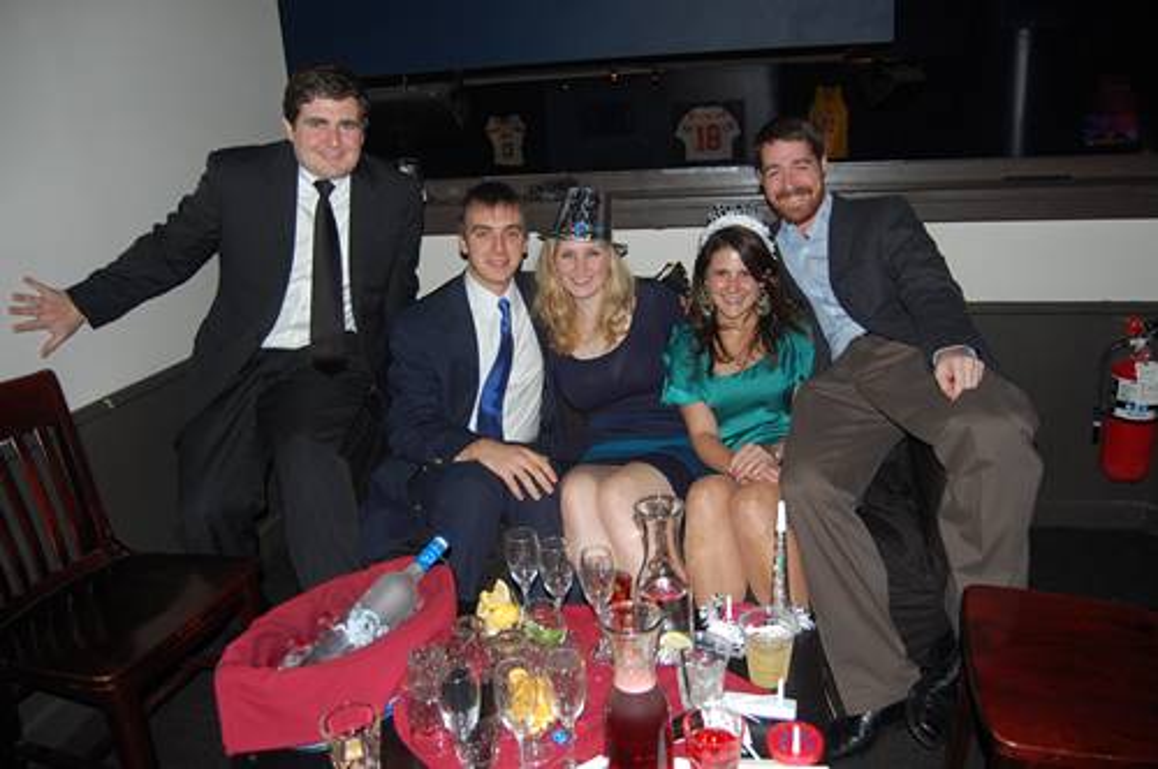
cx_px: 579
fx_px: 867
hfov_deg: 67.4
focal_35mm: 27
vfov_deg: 47.8
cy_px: 384
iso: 400
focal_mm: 18
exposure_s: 1/60
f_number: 3.5
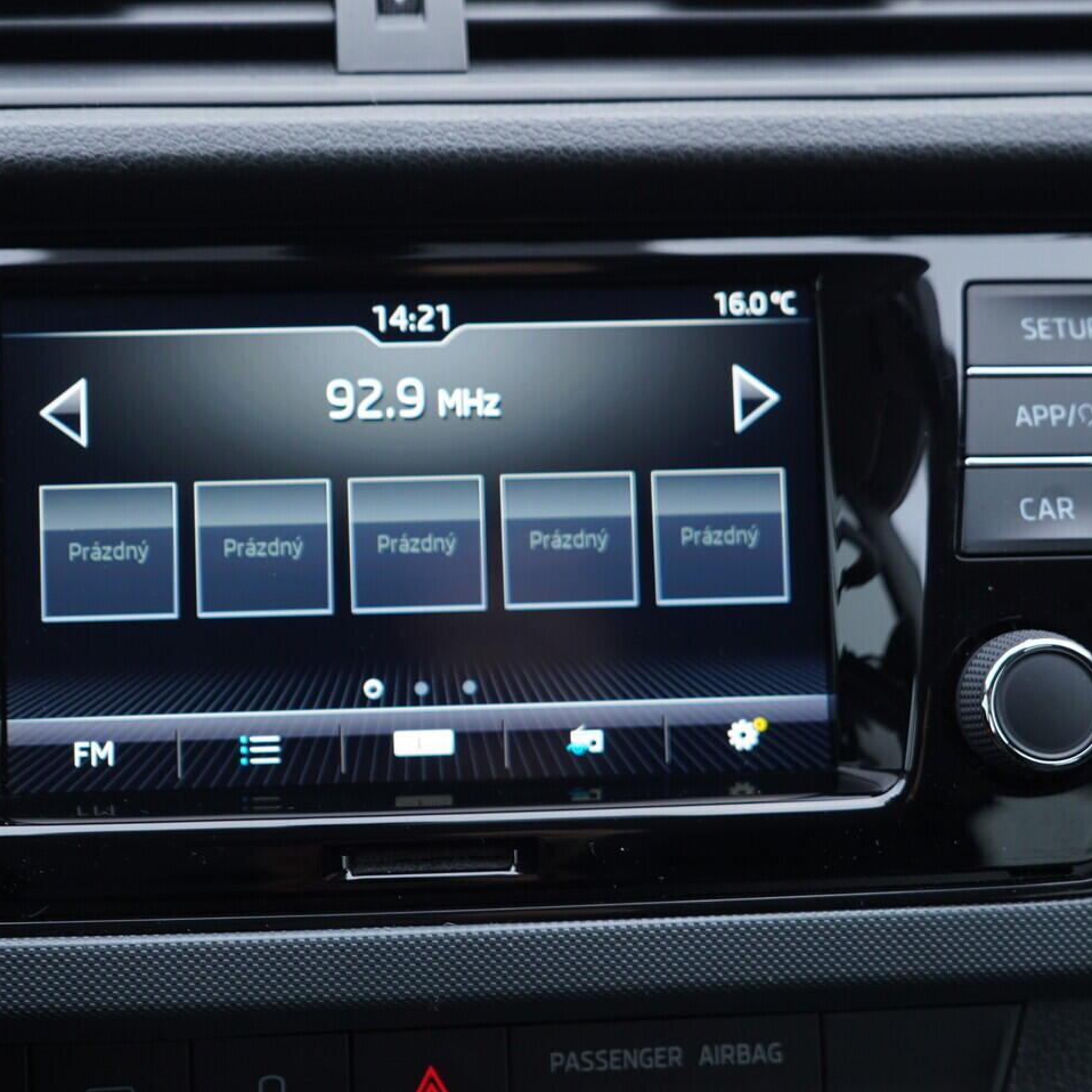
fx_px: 1642
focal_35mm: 46
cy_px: 546
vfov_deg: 36.8
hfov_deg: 36.5
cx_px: 377
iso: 200
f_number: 2.8
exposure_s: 1/40
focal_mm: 24
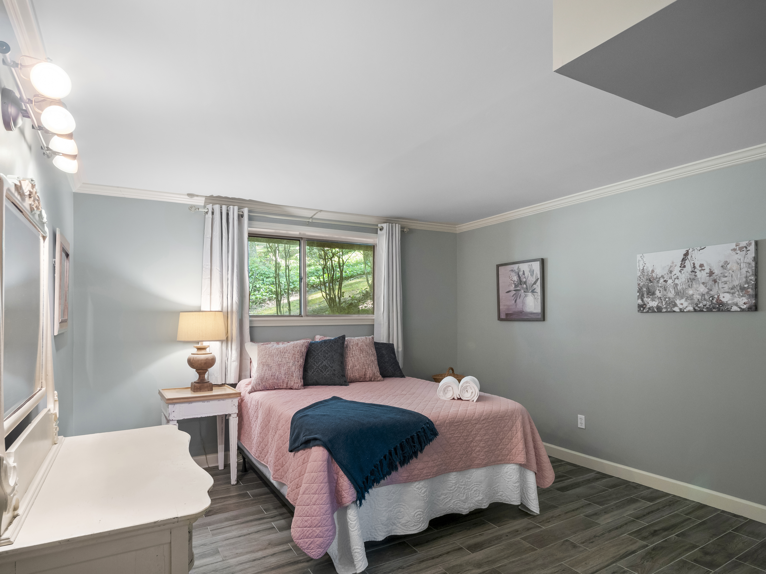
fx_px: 443
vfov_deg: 66.0
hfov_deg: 81.7
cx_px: 383
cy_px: 287
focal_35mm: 20
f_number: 5.6
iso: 200
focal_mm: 10
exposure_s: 1/2.5
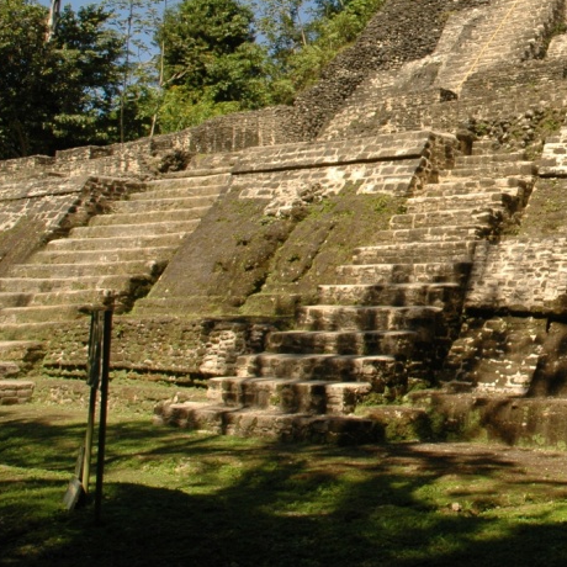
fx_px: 945
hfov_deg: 30.8
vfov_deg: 32.8
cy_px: 150
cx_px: 574
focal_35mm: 51
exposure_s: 1/160
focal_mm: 18
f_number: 13
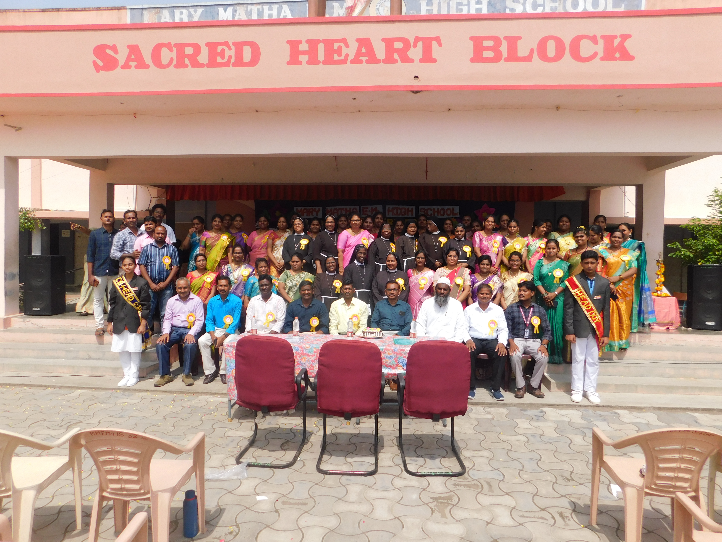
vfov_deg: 58.9
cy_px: 271
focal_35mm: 23
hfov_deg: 73.9
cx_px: 361
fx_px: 480
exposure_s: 1/400
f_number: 6
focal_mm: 4
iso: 125
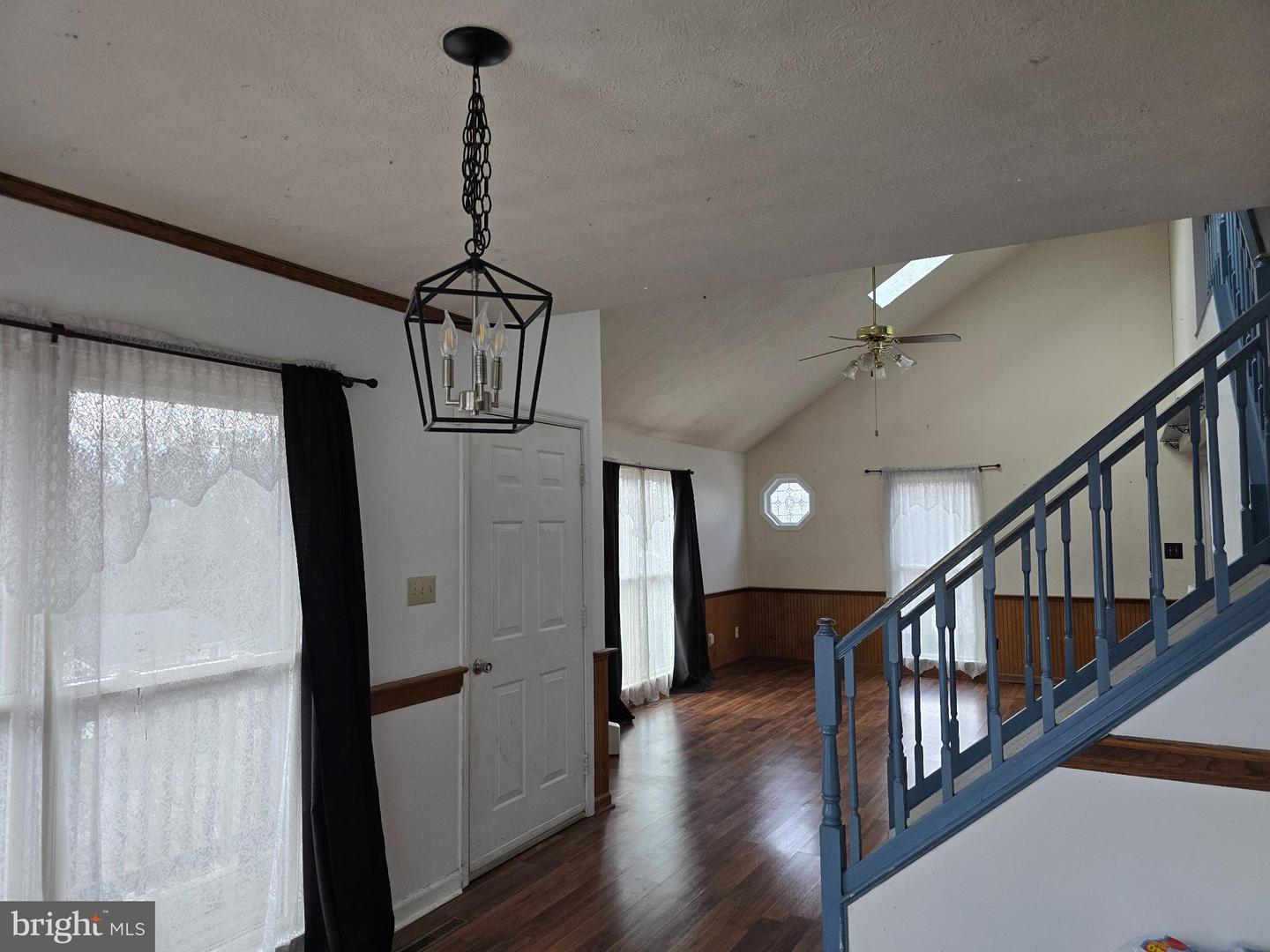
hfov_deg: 73.9
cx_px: 635
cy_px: 476
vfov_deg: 58.9
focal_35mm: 23
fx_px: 844
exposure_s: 1/180
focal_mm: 6.3
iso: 250
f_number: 1.7
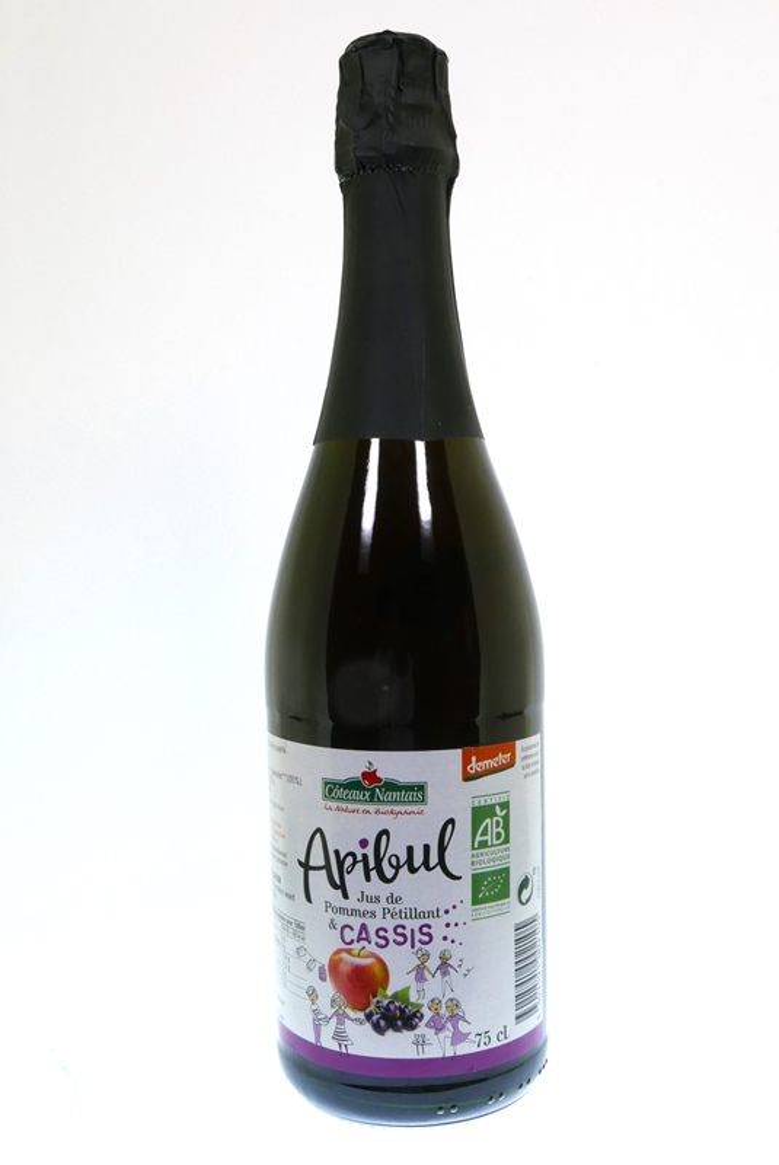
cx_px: 390
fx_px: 1328
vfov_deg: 47.4
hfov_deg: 32.7
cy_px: 582
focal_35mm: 41
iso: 800
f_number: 16
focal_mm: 18.6
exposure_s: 1/25
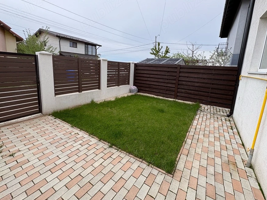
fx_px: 123
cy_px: 87
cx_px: 133
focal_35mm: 16
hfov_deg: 94.5
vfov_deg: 77.7
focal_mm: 2.22
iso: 50
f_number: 2.2
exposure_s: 1/133
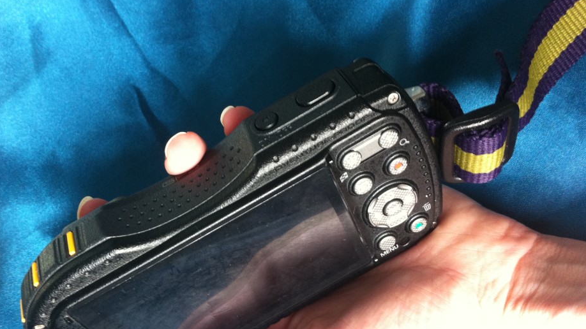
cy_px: 201
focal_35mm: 39
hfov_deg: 51.6
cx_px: 287
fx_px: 606
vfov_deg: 30.3
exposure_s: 1/15
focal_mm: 3.85
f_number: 2.8
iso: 125
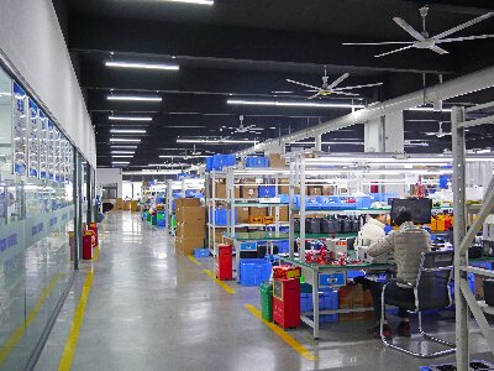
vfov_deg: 41.8
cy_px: 186
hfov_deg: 54.0
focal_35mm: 34
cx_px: 247
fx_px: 485
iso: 800
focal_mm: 17
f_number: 3.8
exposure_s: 1/30
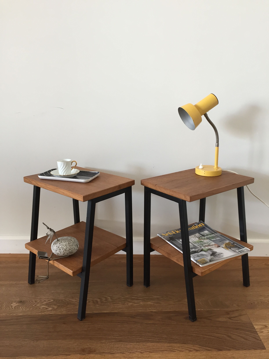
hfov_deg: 48.2
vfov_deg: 61.7
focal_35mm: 29
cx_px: 134
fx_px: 300
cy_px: 180
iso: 80
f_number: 2.2
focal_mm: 4.15
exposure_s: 1/33
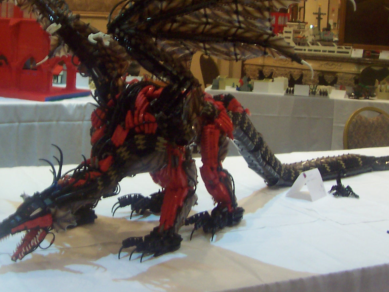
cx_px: 163
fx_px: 731
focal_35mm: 65
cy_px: 113
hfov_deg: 29.8
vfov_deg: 22.5
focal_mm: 5.6
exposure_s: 1/8
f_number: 2.8
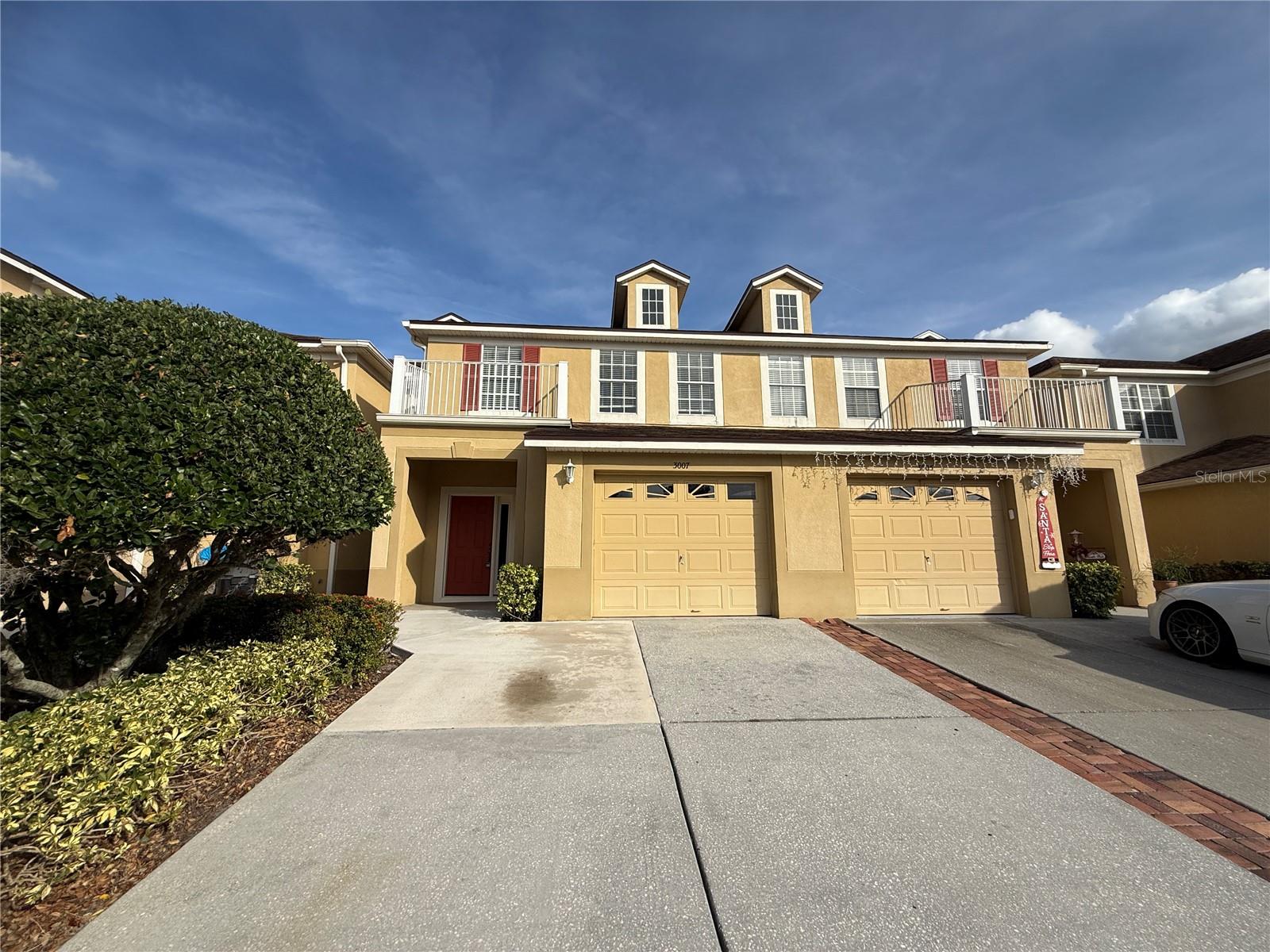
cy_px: 476
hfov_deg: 102.1
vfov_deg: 85.7
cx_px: 635
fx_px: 514
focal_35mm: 14
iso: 50
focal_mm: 2.22
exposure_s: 1/2976
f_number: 2.2
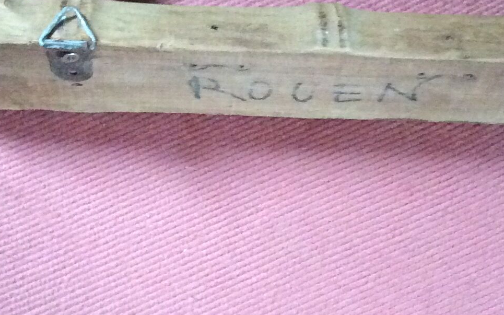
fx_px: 1250
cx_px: 244
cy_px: 75
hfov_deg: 22.8
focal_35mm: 91
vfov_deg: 14.3
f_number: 2.4
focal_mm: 3.3
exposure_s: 1/17
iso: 500
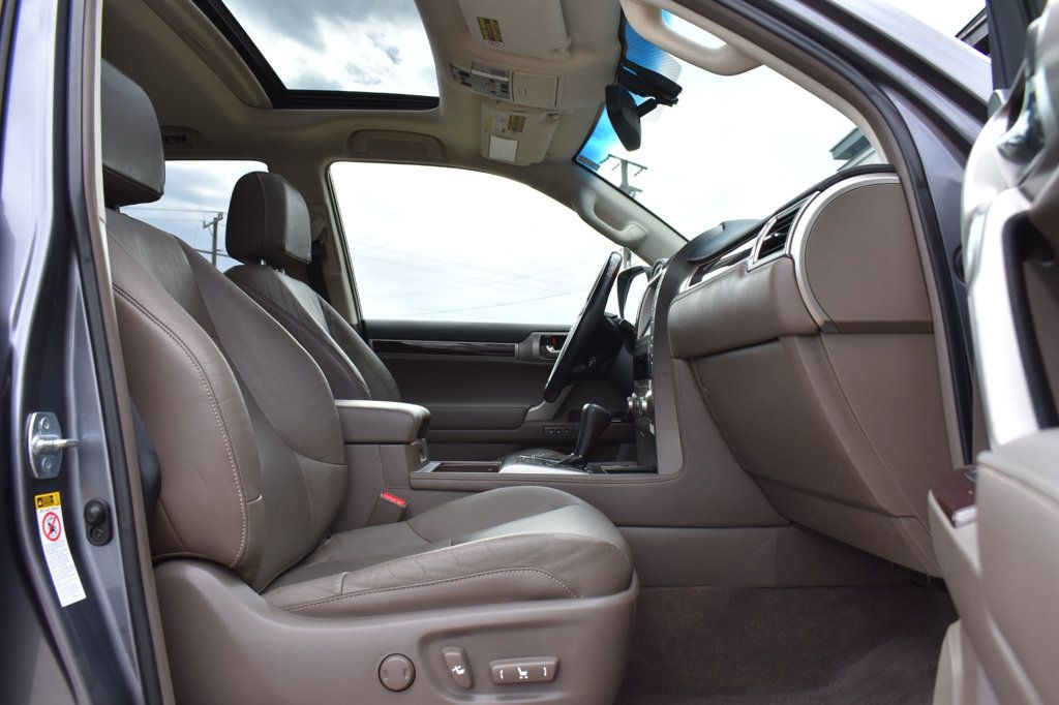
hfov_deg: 61.9
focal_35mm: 30
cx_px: 530
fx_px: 882
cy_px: 352
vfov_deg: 43.6
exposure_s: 1/250
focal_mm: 20
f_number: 8
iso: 360
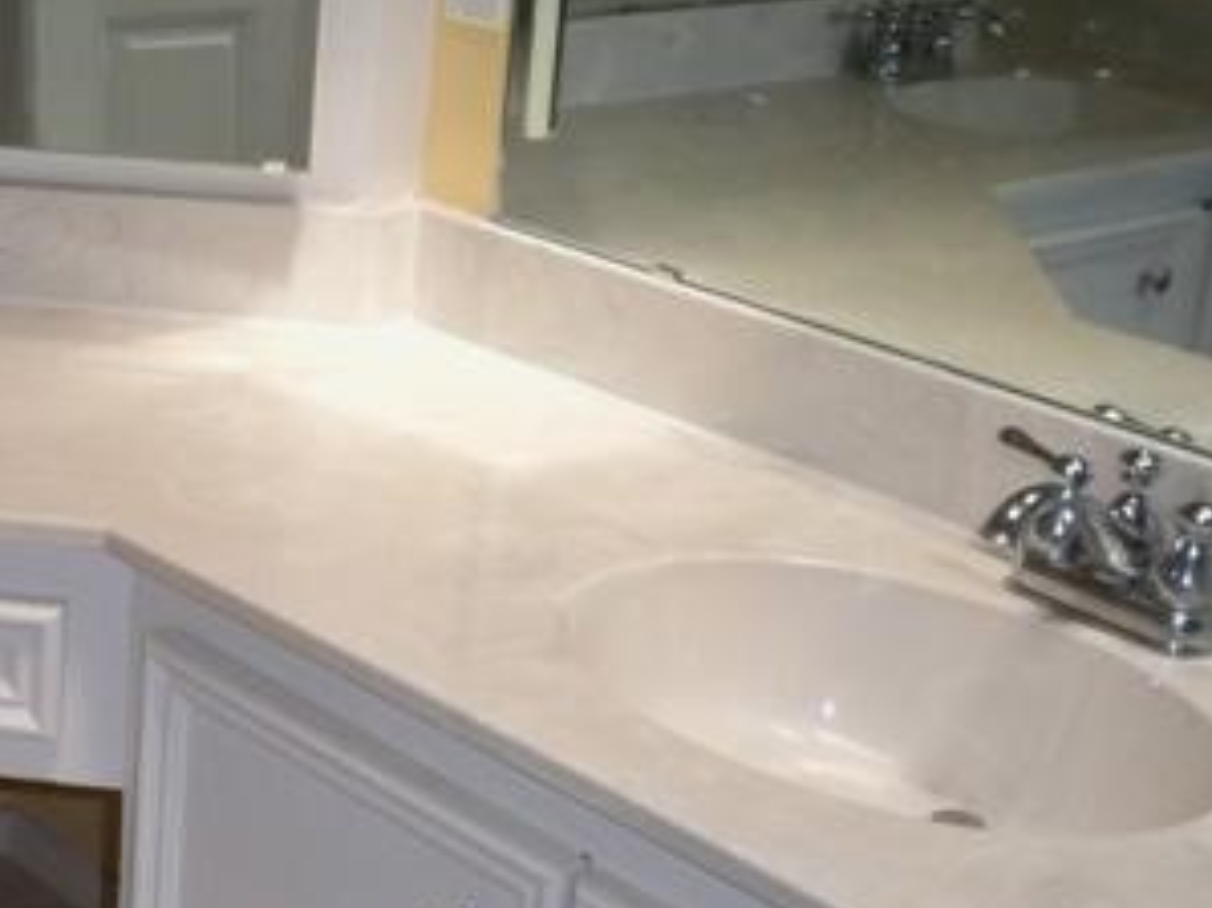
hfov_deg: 24.8
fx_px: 2625
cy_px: 762
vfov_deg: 19.4
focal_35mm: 75
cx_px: -8
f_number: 3.1
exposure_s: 1/60
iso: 200
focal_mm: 6.3
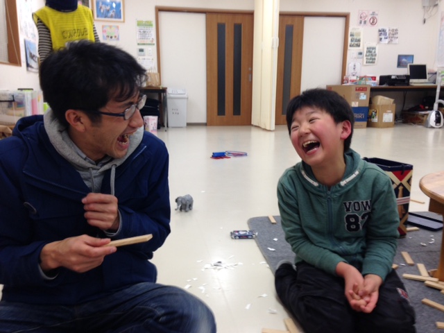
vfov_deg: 42.9
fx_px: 423
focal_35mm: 33
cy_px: 166
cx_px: 222
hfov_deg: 55.4
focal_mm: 4.12
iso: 50
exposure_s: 1/30
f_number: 2.4
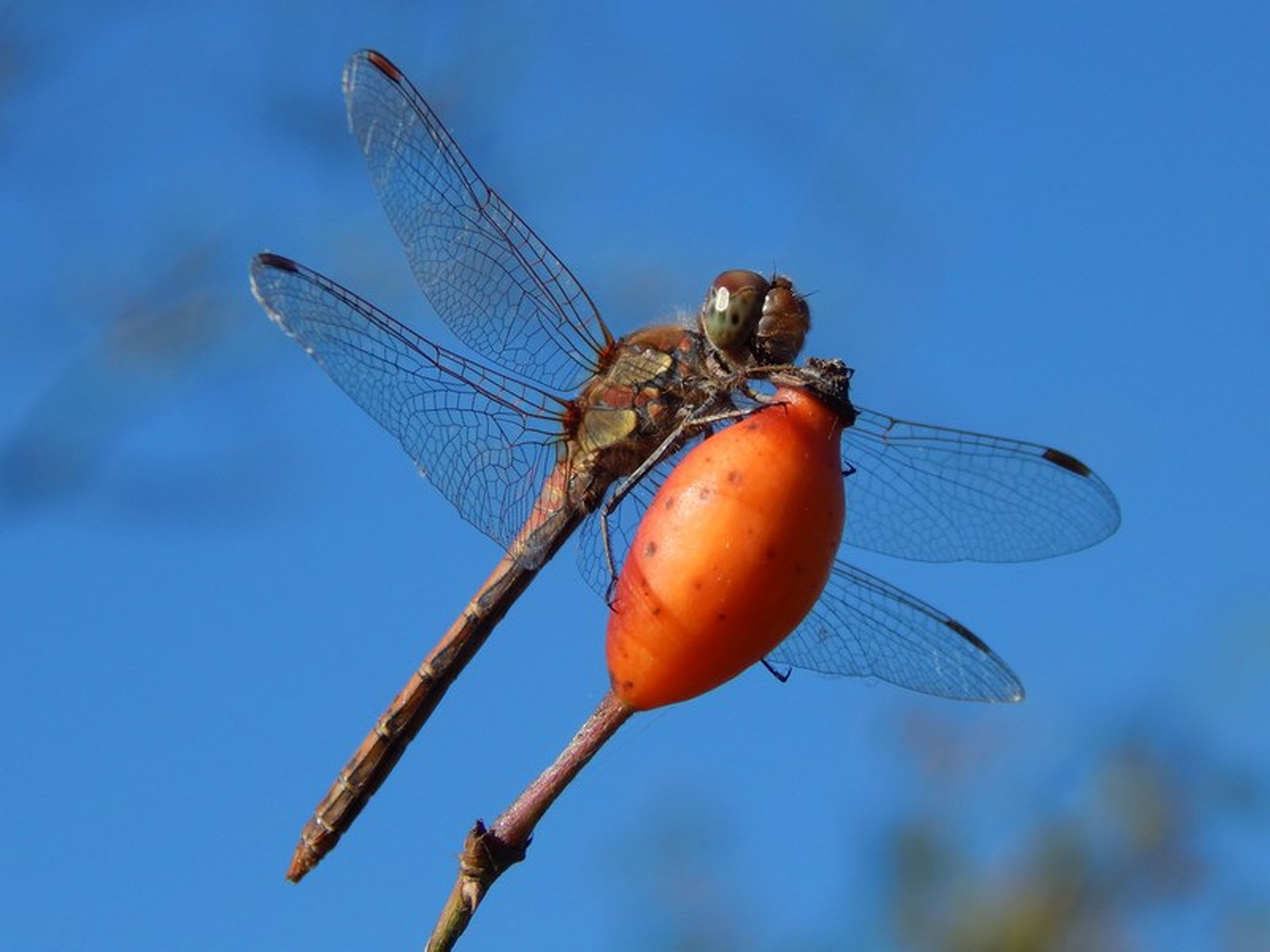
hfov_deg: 12.2
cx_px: 635
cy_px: 476
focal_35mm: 162
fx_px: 5943
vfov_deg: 9.2
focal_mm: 28.7
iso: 125
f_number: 5.1
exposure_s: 1/500
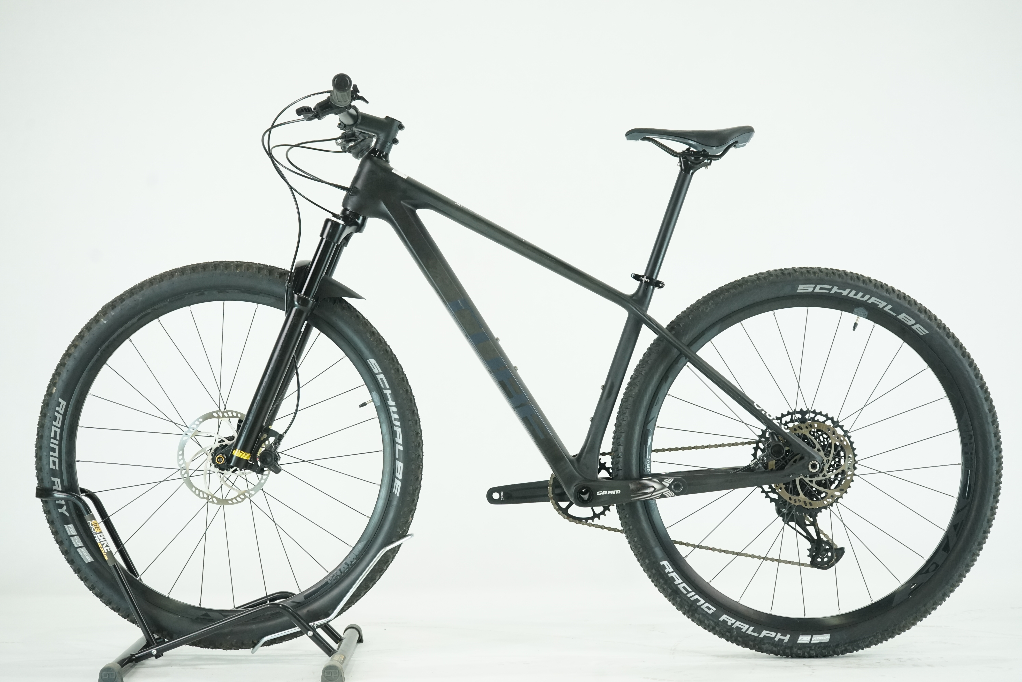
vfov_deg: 23.4
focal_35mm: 58
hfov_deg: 34.5
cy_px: 341
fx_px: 1646
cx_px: 511
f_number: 6.3
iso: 2500
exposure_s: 1/200
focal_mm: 58
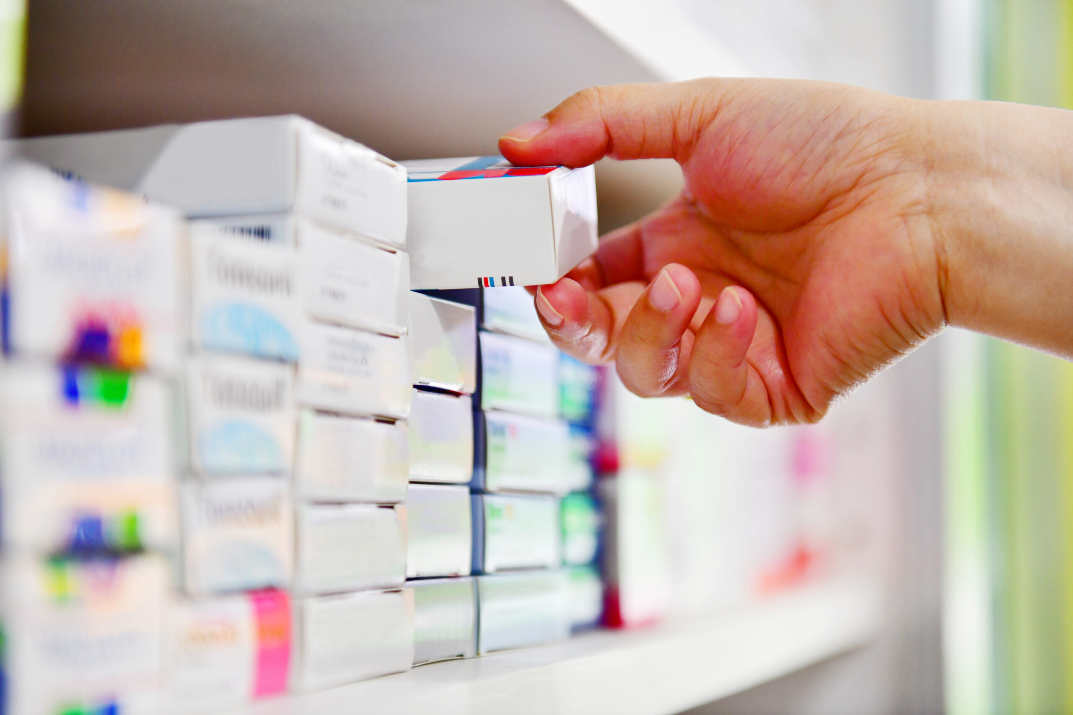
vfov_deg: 19.5
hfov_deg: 28.8
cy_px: 358
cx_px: 536
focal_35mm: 70
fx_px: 2086
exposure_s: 1/50
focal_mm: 70
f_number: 2.8
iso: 800
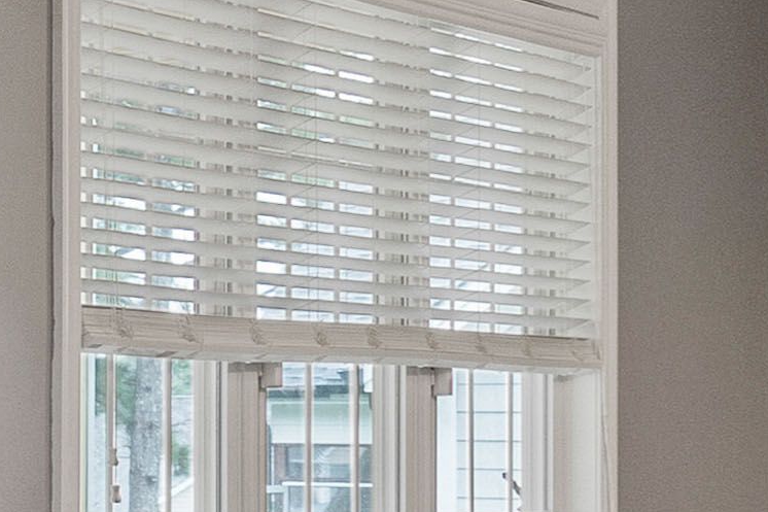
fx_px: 2389
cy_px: 360
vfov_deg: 12.2
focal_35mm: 112
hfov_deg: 13.3
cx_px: -1097
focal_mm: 10
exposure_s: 1/2
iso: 100
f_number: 8
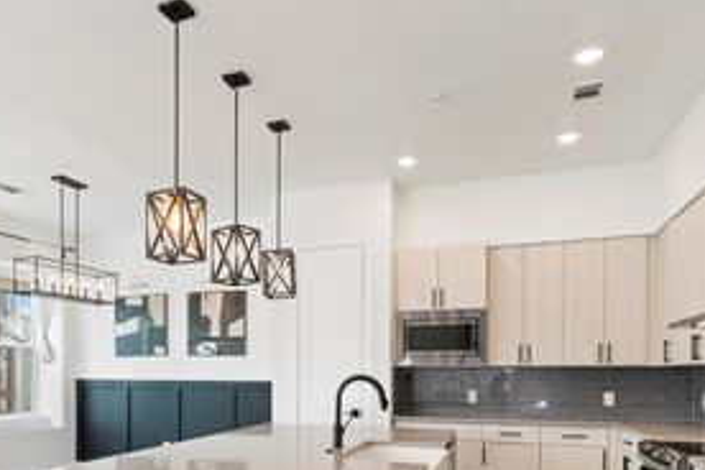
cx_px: 240
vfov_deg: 42.9
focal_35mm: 29
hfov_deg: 62.2
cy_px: 377
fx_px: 568
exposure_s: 1/6
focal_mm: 16
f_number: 8
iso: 500
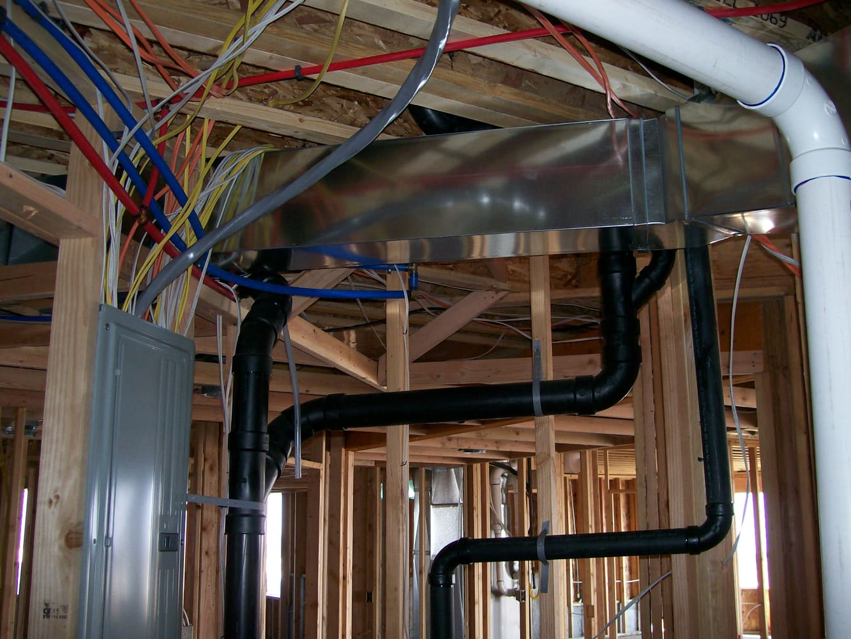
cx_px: 426
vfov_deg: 39.7
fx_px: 885
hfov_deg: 51.4
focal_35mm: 36
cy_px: 320
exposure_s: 1/64
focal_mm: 6
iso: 80
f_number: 2.7
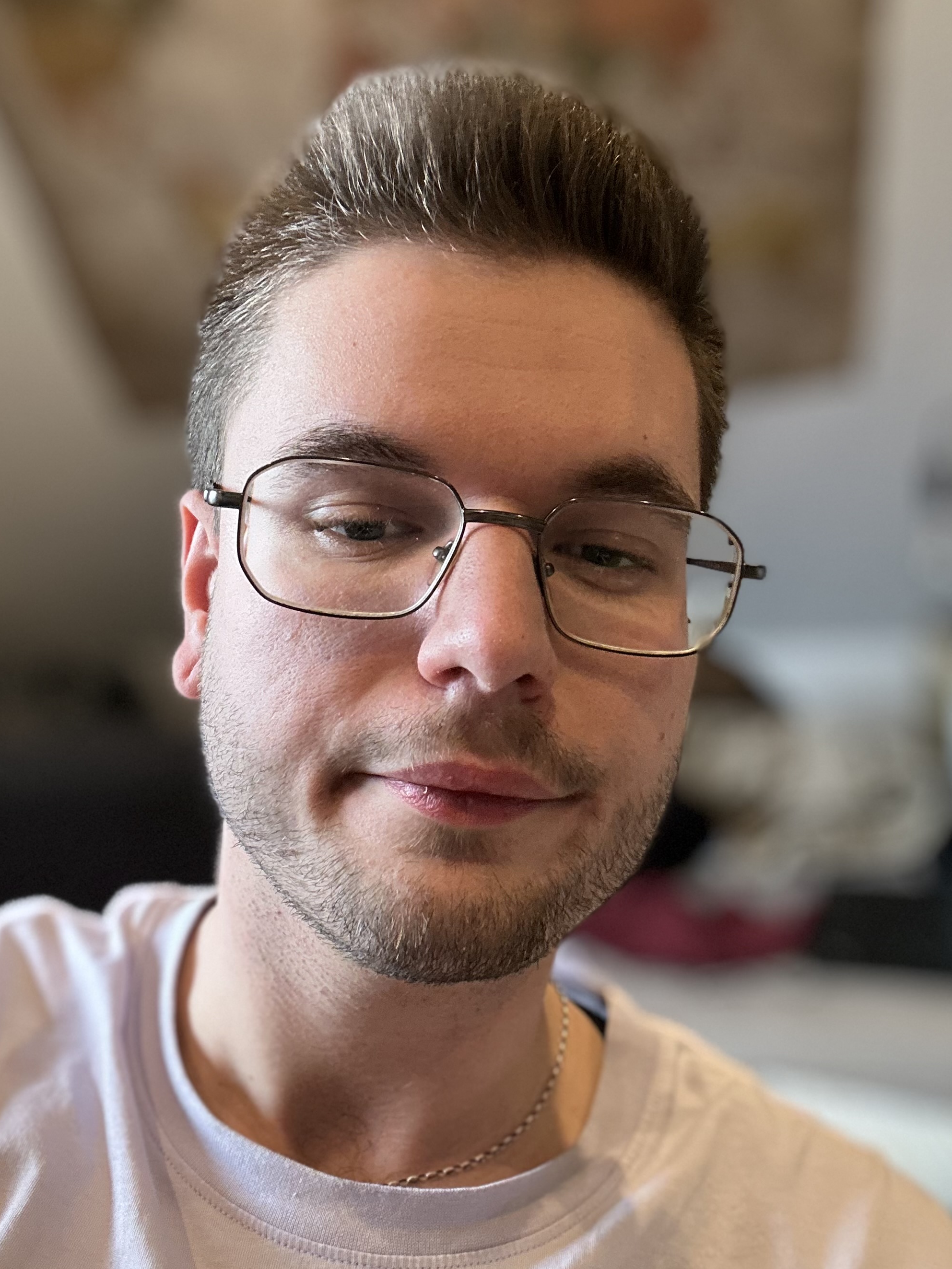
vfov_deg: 52.6
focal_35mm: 35
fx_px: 1284
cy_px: 617
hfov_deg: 40.7
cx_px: 438
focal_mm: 2.69
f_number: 1.9
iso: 125
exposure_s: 1/50
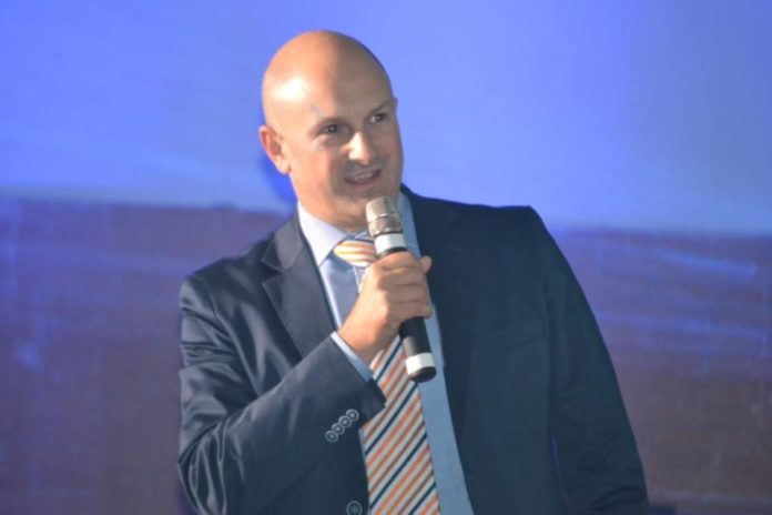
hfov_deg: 6.9
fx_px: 6433
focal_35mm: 300
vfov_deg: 4.6
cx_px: 386
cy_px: 258
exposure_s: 1/60
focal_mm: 200
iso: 3200
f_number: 5.6
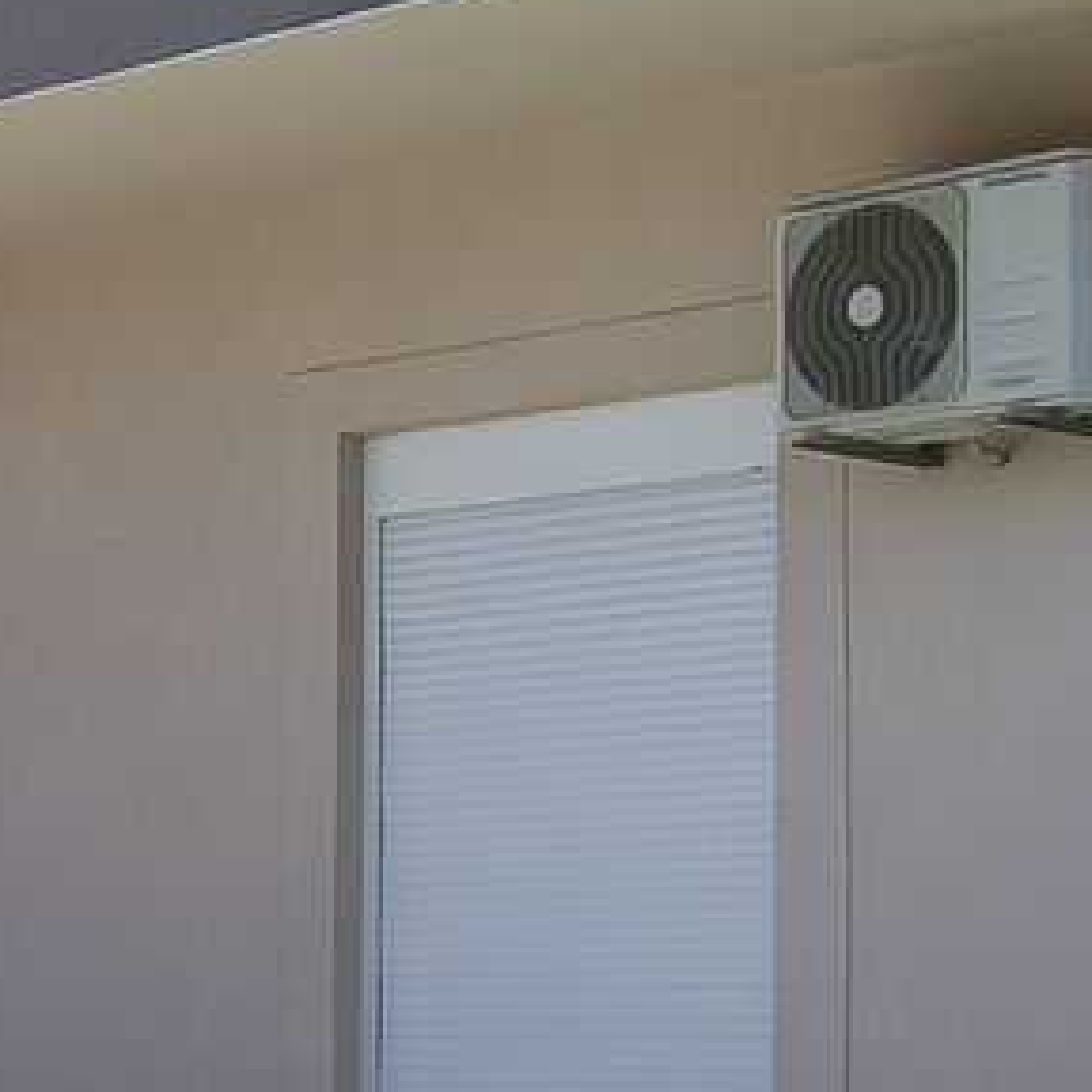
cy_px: 1120
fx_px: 4426
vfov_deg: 13.8
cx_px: -1028
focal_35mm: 124
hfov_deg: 12.5
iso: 100
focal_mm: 10
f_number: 9
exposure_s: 1/250
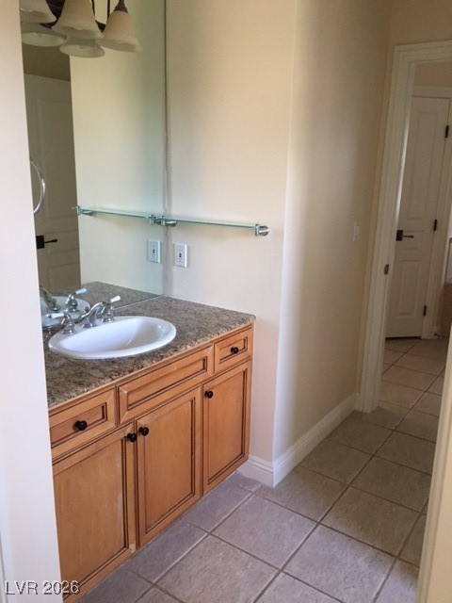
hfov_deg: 48.2
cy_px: 302
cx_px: 226
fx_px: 505
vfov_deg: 61.7
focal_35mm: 29
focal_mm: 4.15
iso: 125
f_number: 2.2
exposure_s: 1/30
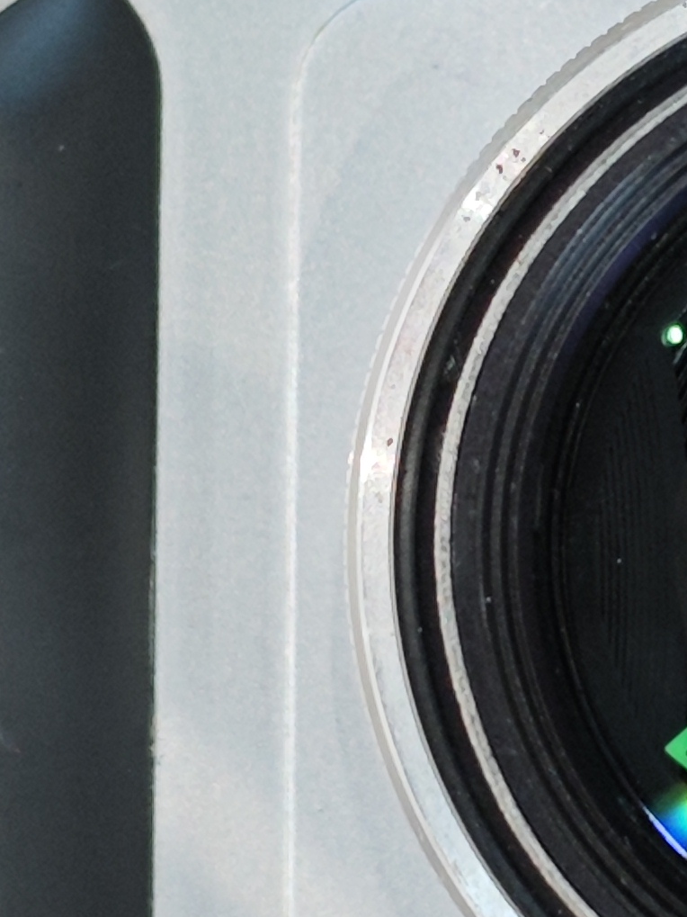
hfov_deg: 7.5
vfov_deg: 10.0
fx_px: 5214
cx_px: 640
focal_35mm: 197
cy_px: 316
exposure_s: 1/71
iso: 160
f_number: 1.6
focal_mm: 5.84
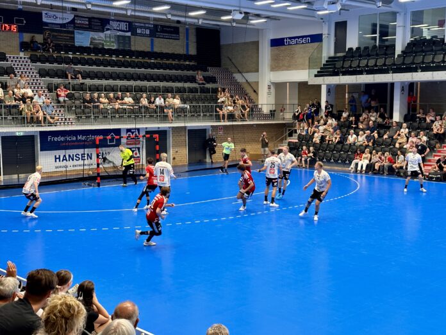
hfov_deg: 39.7
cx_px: 223
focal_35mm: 48
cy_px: 168
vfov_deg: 30.3
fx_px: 618
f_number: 1.78
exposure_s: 1/100
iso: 125
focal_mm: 6.86
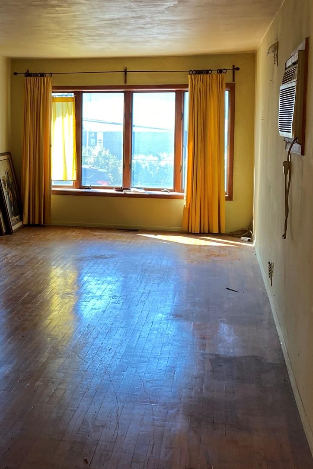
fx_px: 665
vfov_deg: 38.4
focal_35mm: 51
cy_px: 153
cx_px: 41
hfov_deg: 25.8
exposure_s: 1/120
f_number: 1.8
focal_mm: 4.25
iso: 125
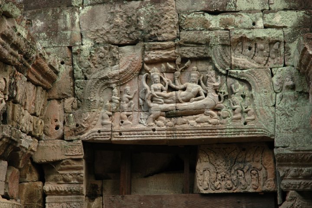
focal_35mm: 105
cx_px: 156
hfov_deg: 19.5
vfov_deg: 13.0
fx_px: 910
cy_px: 104
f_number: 5.6
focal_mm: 70
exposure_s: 1/125
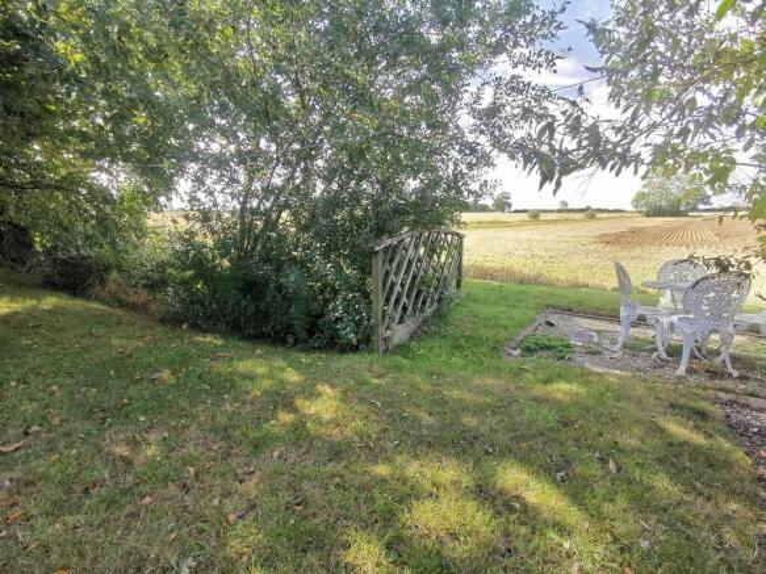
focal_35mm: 17
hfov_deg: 91.0
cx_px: 383
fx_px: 376
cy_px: 287
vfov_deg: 74.7
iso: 50
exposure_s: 1/131
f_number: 2.2
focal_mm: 2.26
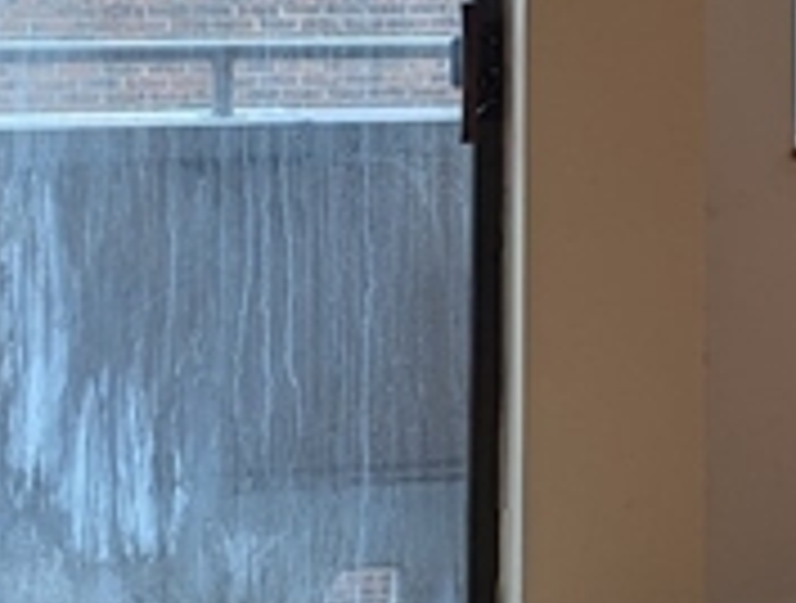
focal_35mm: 138
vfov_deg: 10.7
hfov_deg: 13.9
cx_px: 899
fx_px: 3184
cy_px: 4
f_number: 1.85
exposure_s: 1/120
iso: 82
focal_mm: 6.81
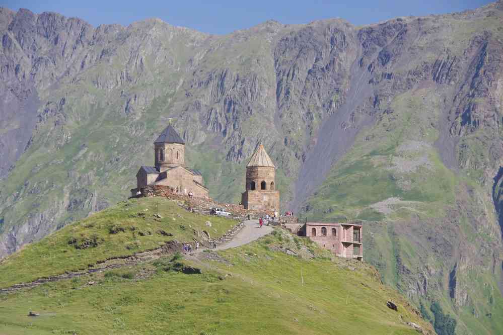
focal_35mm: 150
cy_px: 168
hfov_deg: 13.7
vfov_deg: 9.1
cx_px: 252
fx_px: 2096
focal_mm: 100
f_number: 9
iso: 400
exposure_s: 1/125
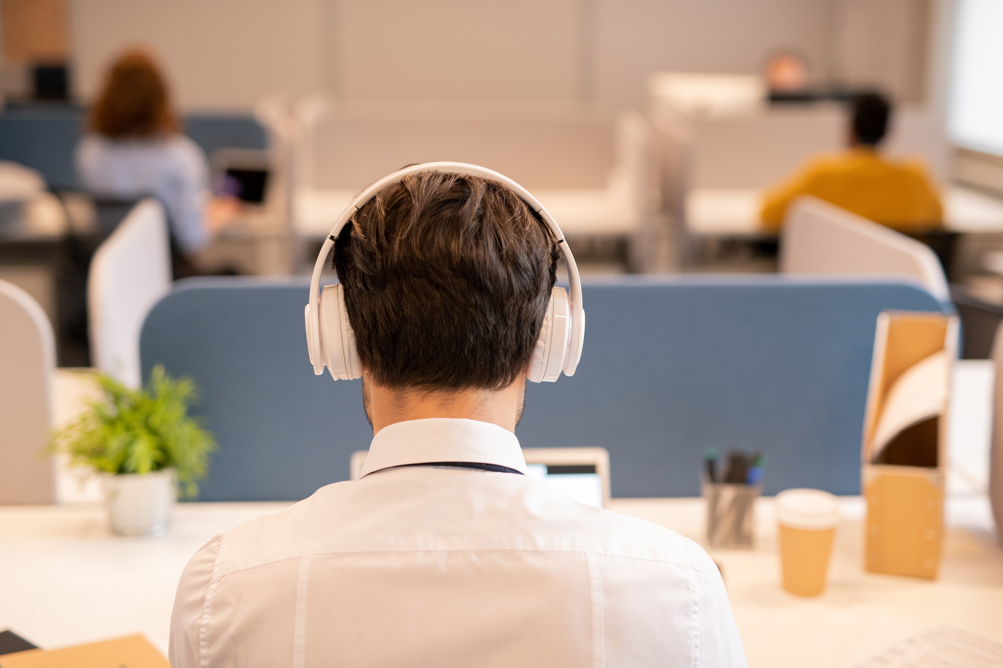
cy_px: 334
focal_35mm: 50
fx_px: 1393
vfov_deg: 27.0
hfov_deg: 39.6
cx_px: 502
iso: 800
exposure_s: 1/125
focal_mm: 50
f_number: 2.2
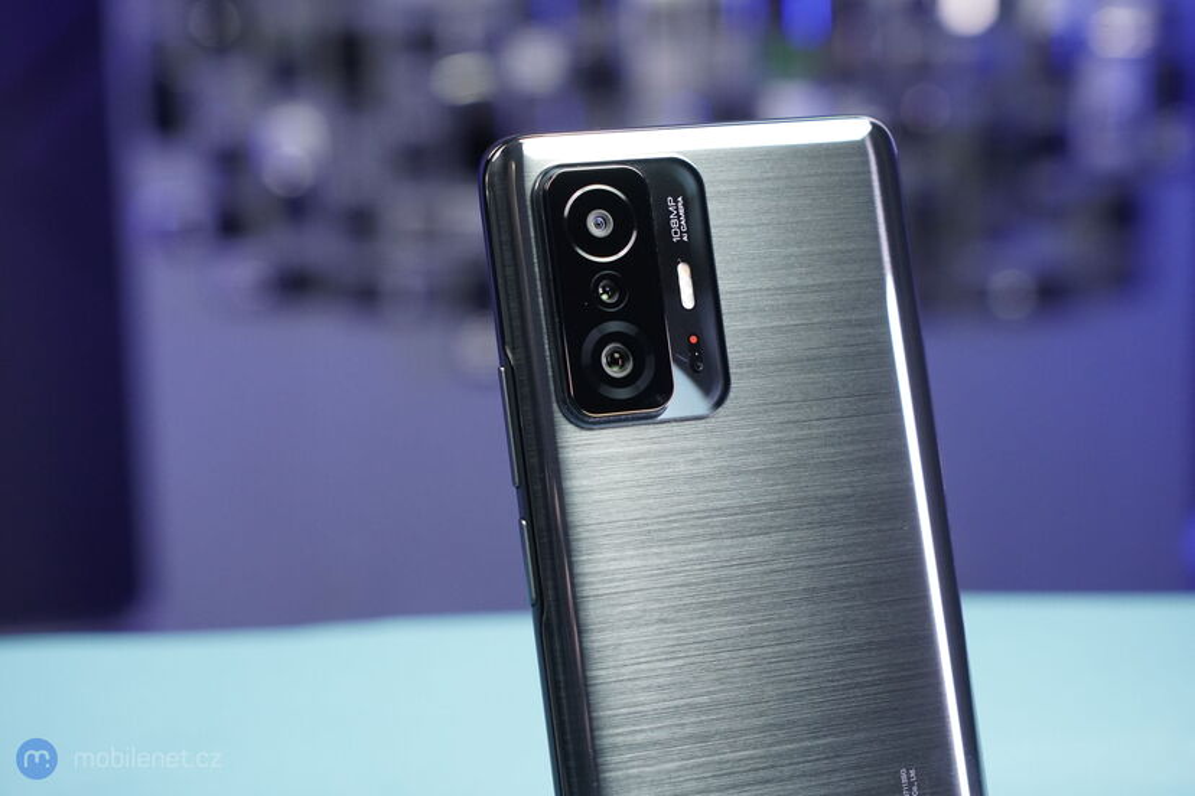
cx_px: 598
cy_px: 398
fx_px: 2323
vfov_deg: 19.5
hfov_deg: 28.8
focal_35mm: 70
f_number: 6.3
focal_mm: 70
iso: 4000
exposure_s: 1/200
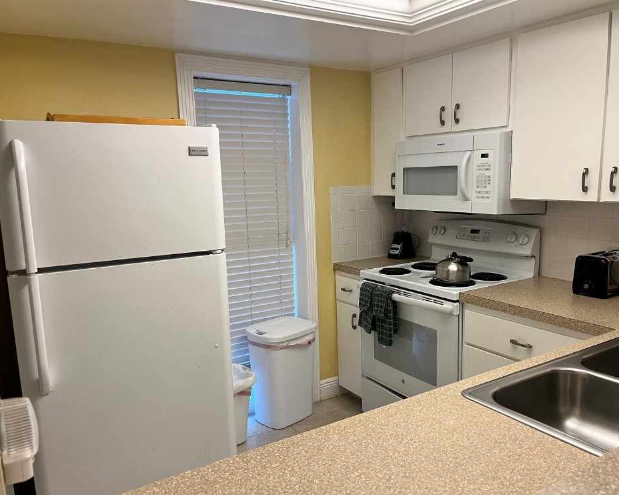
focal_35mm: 28
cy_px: 256
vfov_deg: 51.5
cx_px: 334
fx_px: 513
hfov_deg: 62.1
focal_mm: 5.1
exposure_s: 1/60
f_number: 1.6
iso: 160
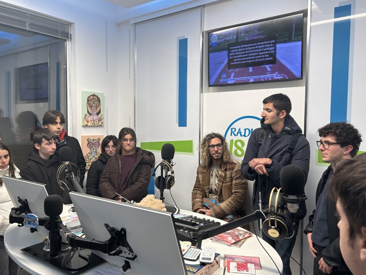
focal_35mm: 29
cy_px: 138
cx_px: 181
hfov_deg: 61.6
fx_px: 307
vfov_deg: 48.2
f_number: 1.5
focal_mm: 5.7
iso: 125
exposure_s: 1/92
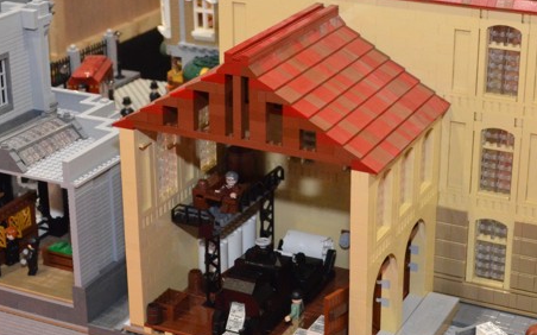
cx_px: 286
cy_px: 115
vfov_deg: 16.1
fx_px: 1185
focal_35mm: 81
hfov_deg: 25.5
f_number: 4
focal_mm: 24
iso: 2500
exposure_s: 1/60
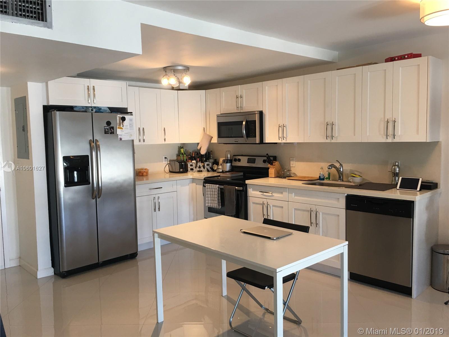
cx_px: 224
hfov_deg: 61.7
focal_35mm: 29
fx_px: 376
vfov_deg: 48.2
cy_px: 168
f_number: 2.2
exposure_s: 1/30
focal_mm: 4.15
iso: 32
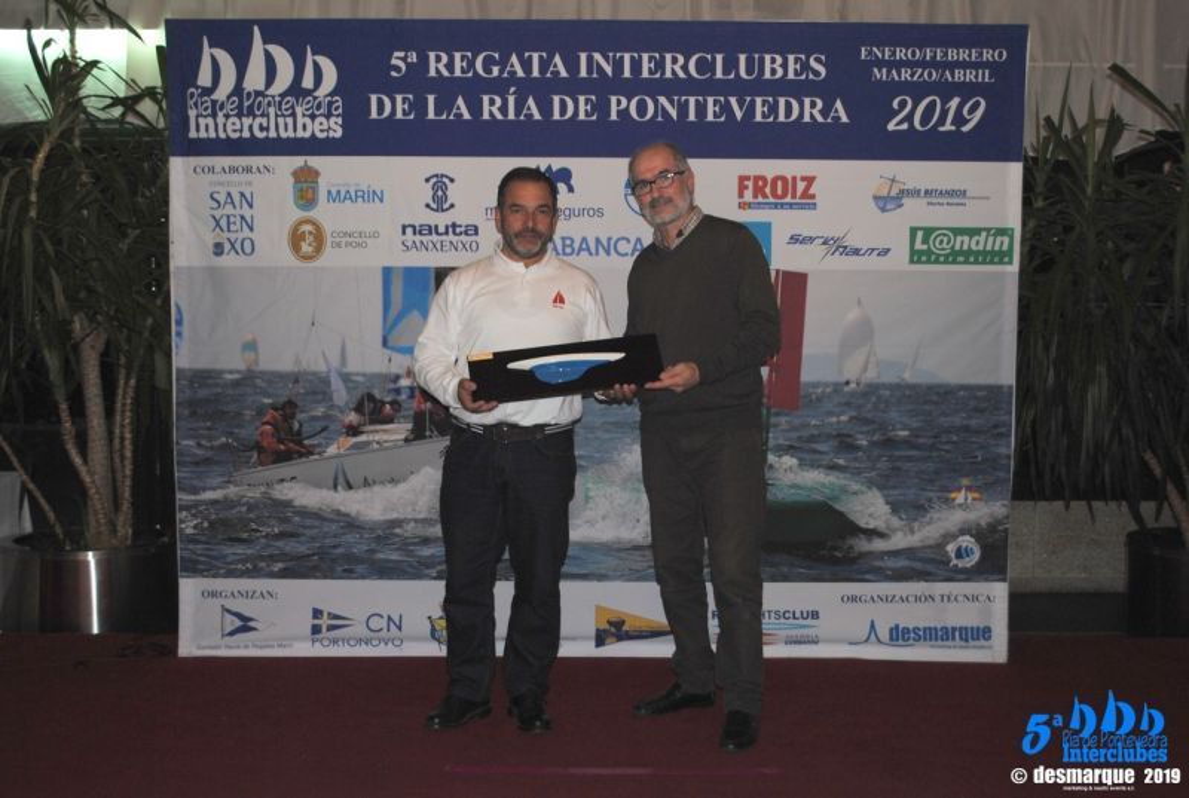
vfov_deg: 31.0
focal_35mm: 44
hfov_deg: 44.9
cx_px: 594
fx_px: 1440
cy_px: 399
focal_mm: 29
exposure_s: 1/60
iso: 200
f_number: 4.5
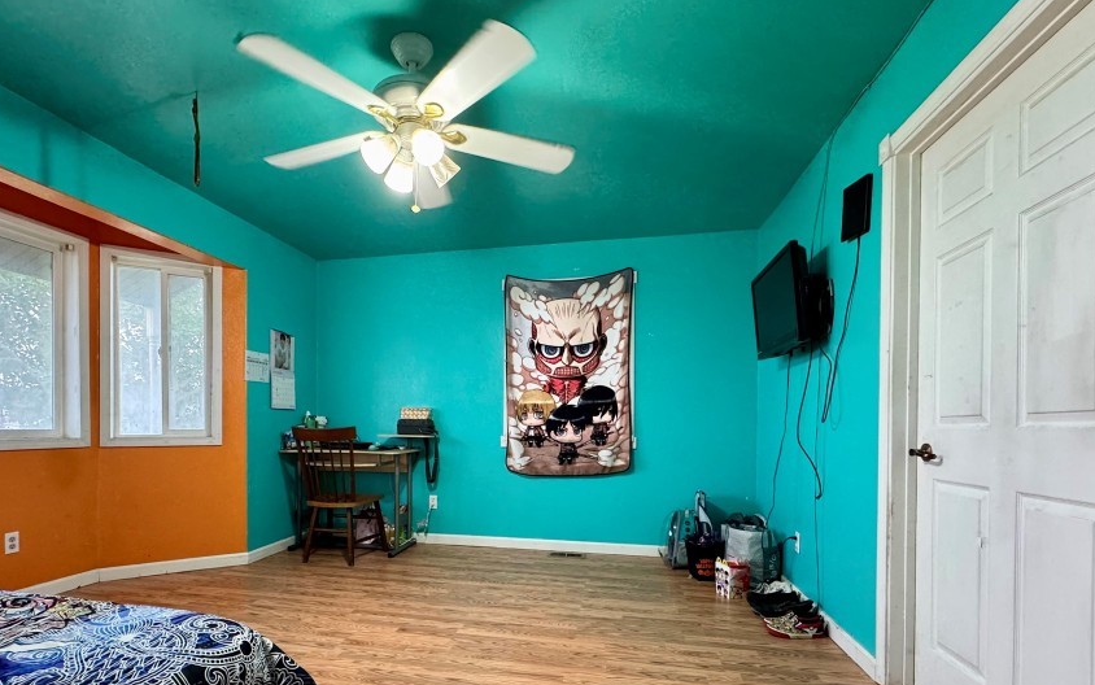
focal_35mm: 18
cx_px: 497
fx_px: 537
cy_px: 433
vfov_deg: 64.0
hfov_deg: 90.8
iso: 320
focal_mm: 2.22
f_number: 2.2
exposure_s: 1/60
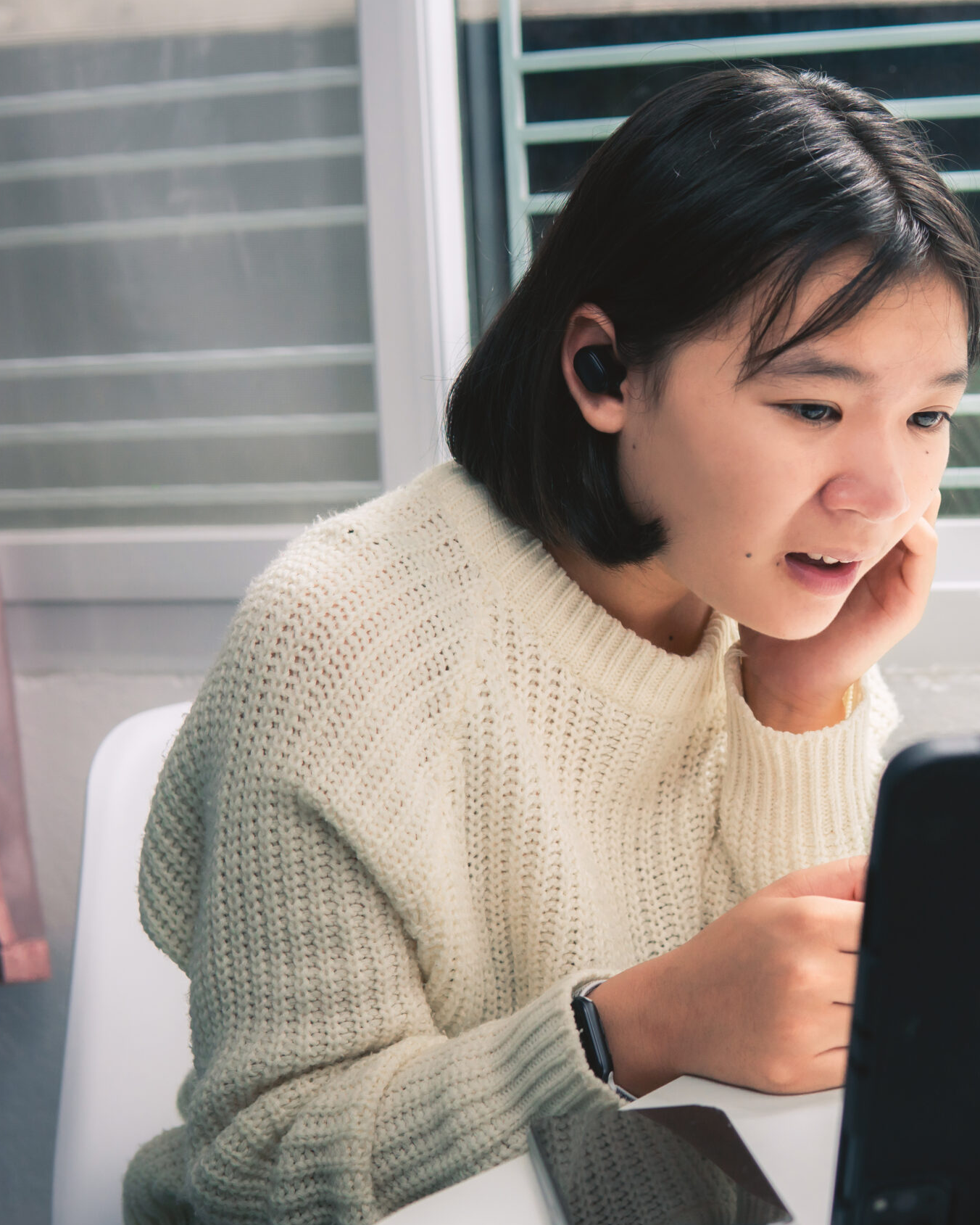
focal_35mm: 64
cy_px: 612
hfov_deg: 23.3
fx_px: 2320
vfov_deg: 29.6
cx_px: 853
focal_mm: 30
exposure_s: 1/200
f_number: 3.2
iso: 320
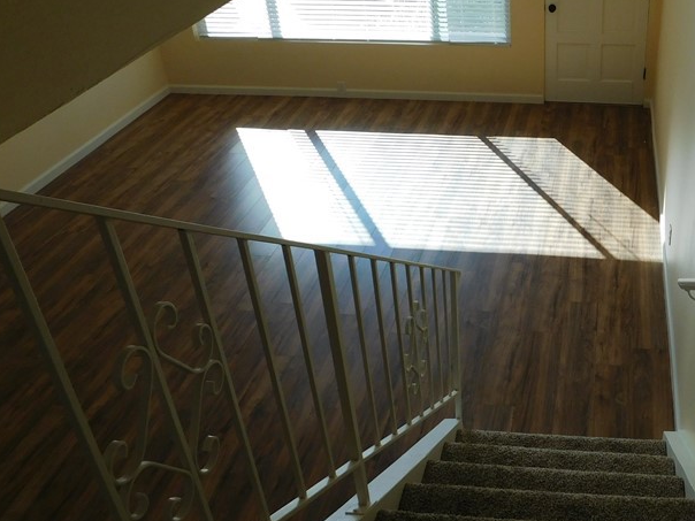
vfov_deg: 36.8
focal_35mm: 39
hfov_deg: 45.6
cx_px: 549
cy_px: 235
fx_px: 783
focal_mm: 4
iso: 125
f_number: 3
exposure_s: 1/400
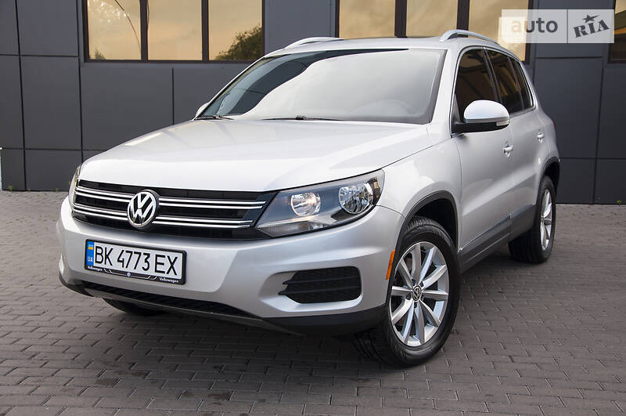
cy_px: 208
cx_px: 313
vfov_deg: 34.1
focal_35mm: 39
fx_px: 677
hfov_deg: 49.6
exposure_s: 1/320
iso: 100
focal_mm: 26
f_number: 5.6
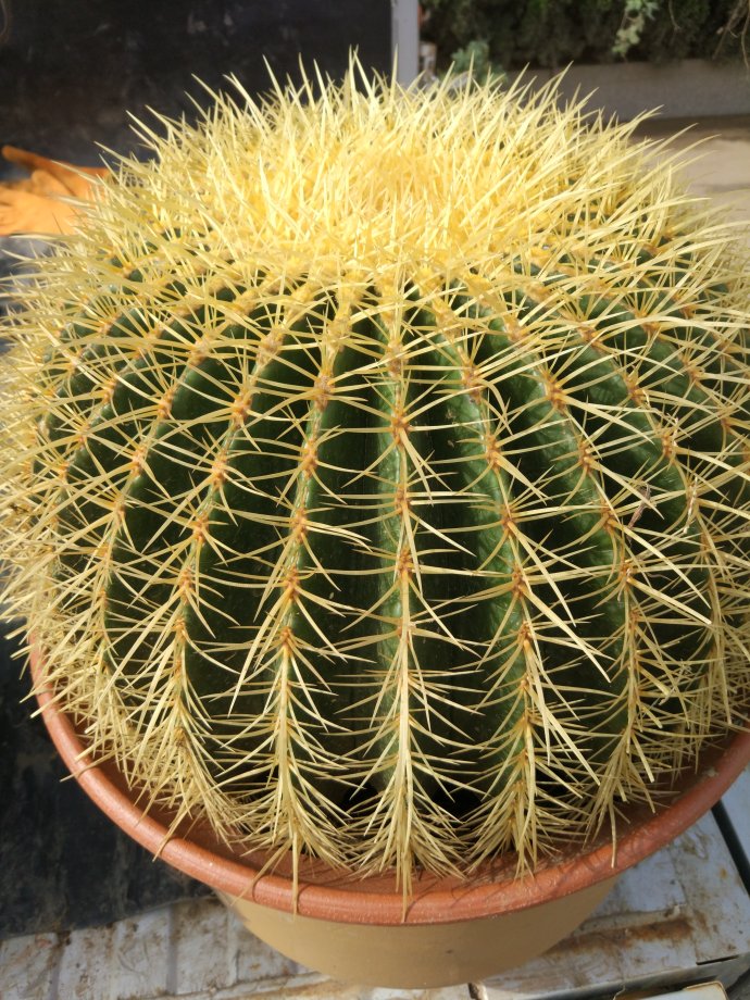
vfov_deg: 63.4
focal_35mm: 28
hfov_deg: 49.7
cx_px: 375
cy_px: 500
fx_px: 809
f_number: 2
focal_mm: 4.26
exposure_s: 1/601
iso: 100
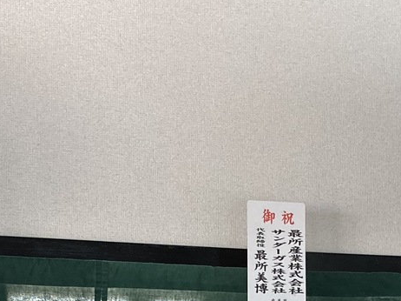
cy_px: 482
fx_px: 1123
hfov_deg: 20.1
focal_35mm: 97
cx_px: 302
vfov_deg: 14.0
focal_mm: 3.99
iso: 160
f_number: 1.8
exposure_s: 1/60
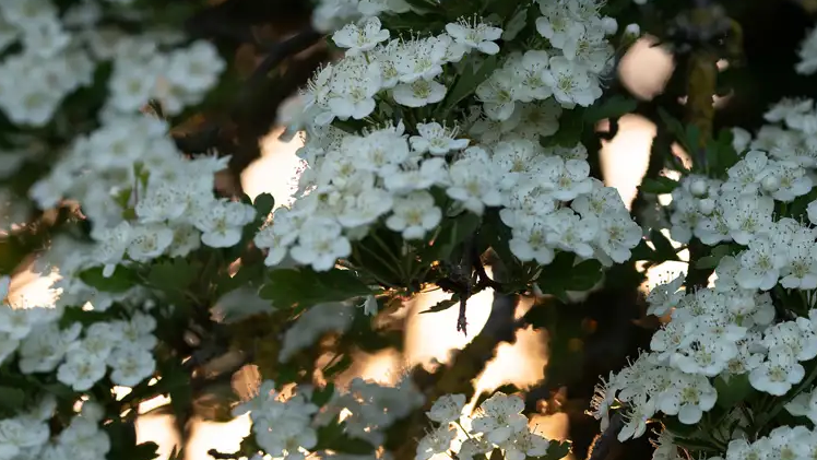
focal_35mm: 337
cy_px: 374
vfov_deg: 3.6
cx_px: 300
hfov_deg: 6.4
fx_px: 7302
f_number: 5
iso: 400
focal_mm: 188
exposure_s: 1/640
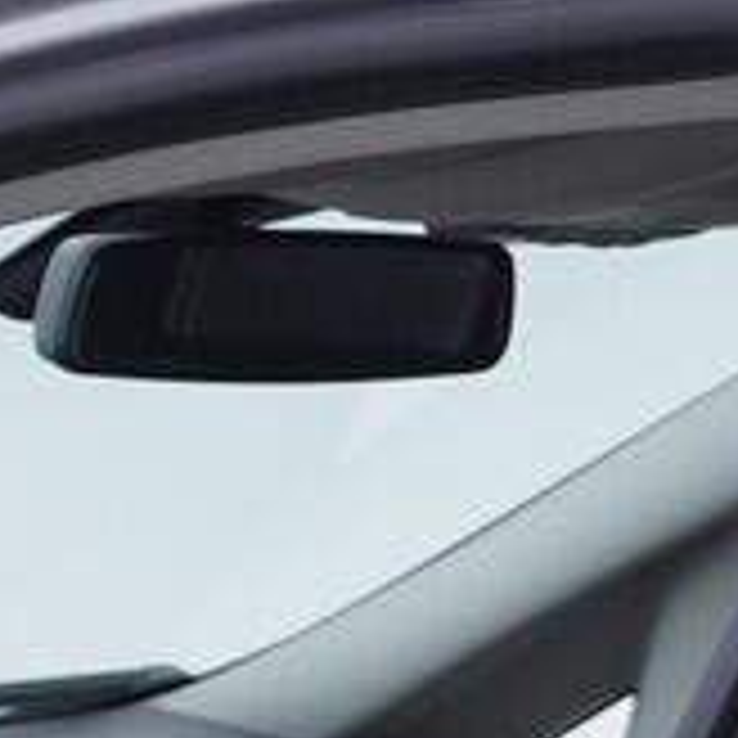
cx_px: -1413
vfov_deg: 8.6
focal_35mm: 191
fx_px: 4607
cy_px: 1532
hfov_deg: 8.0
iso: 125
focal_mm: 24
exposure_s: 1/60
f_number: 3.5
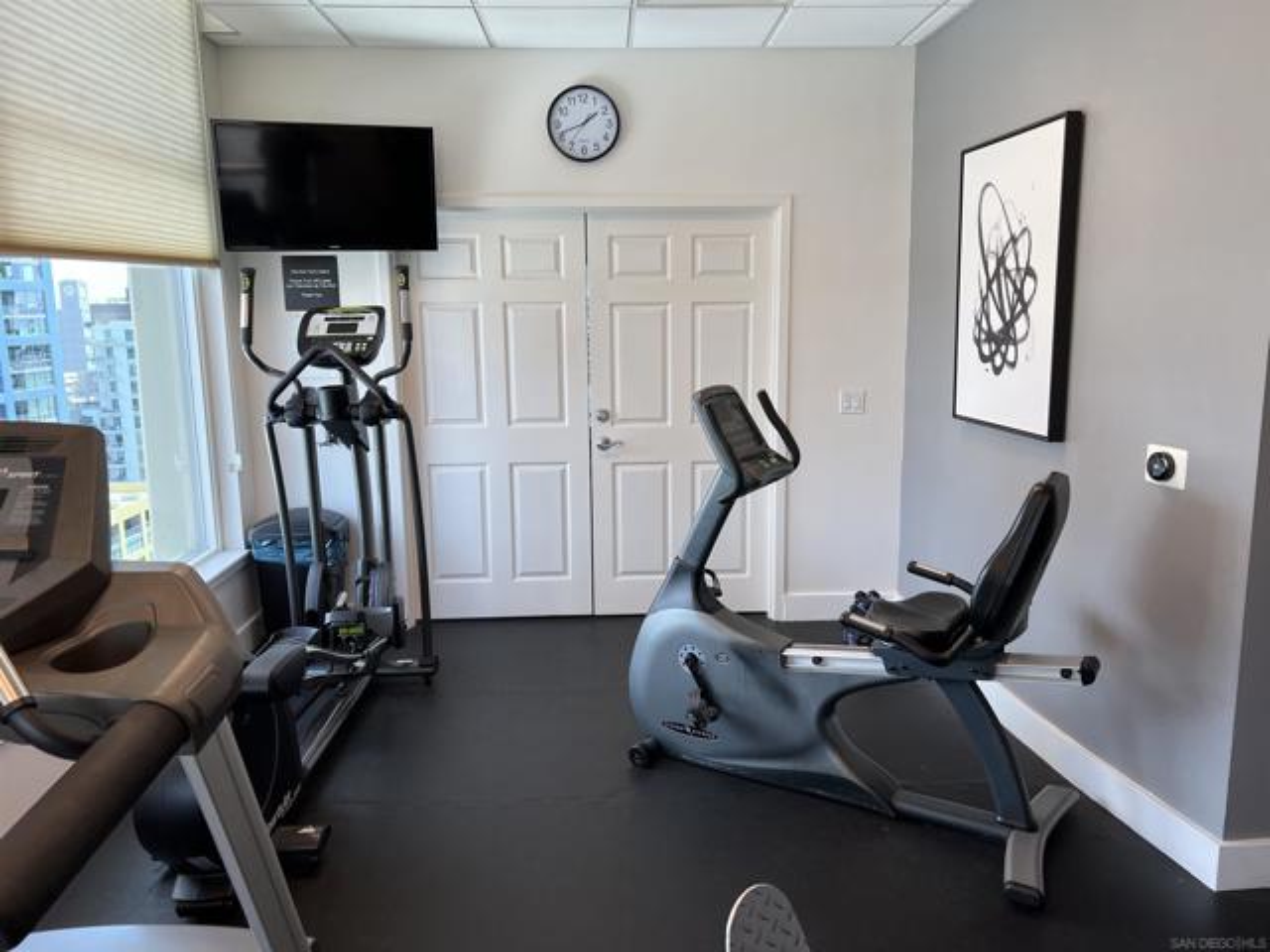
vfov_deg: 53.1
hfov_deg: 67.3
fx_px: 954
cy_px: 476
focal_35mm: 26
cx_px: 635
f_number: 1.5
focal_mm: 5.7
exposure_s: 1/120
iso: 40
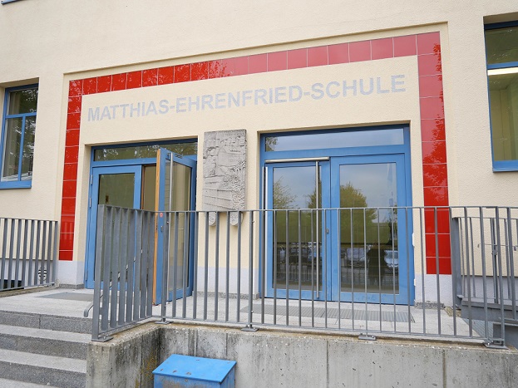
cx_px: 259
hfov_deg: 67.3
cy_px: 194
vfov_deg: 53.0
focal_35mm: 26
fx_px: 389
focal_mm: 13
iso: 200
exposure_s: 1/100
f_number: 3.5
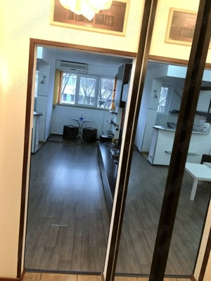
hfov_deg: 49.7
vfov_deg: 63.4
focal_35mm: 28
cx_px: 106
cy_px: 140
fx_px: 228
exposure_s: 1/17
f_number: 1.8
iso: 80
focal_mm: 4
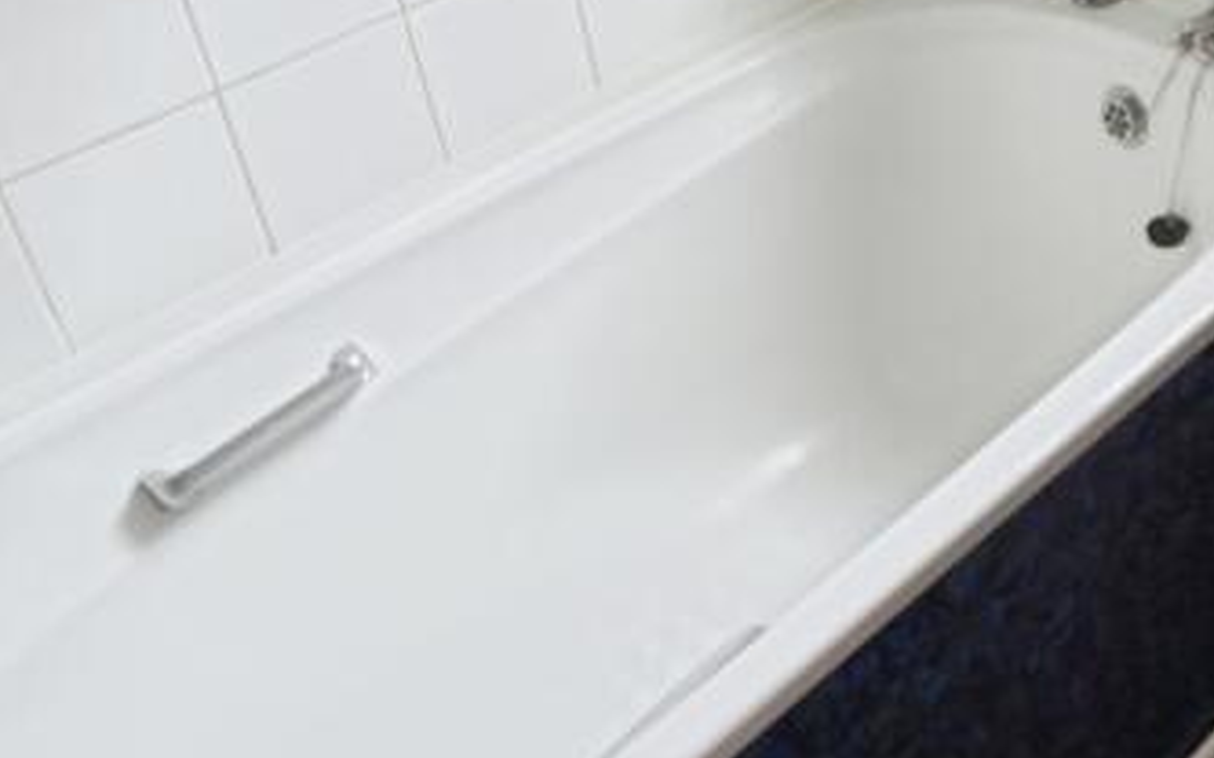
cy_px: 490
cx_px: 1564
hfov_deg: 32.5
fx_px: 1555
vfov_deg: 27.3
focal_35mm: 47
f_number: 4
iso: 160
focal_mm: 10
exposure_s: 1/60
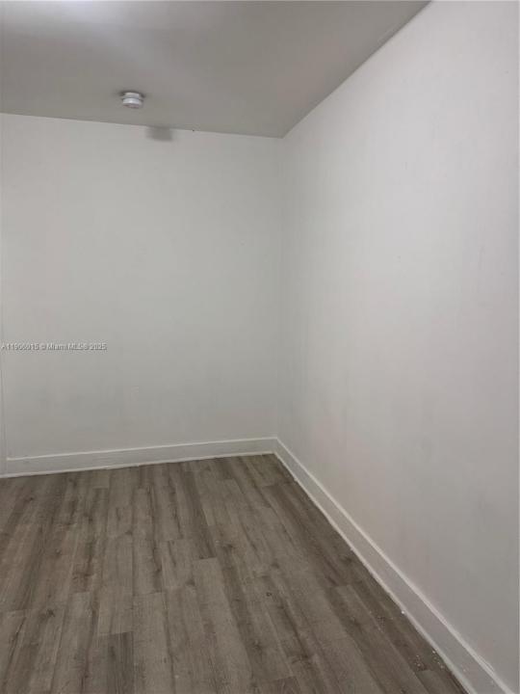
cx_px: 260
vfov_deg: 71.6
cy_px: 347
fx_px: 481
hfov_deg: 56.8
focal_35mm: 24
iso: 160
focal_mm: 6.76
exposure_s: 1/60
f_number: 1.78
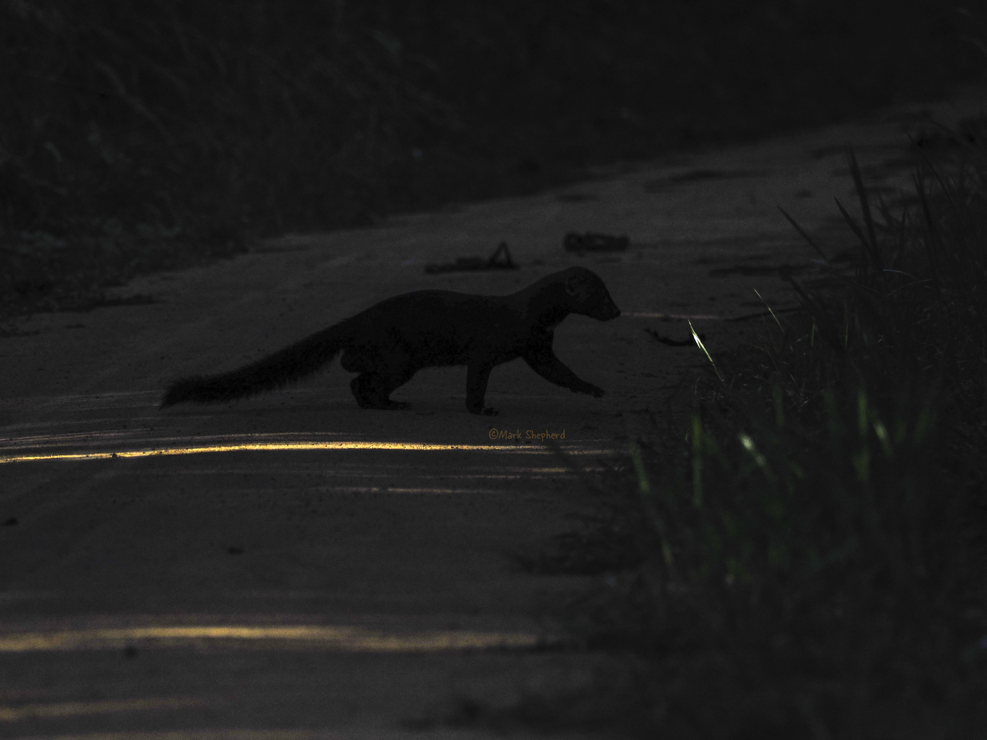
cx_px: 494
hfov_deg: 2.4
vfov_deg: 1.8
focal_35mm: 841
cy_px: 370
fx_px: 23979
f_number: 5.6
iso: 1000
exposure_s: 1/5000
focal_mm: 420
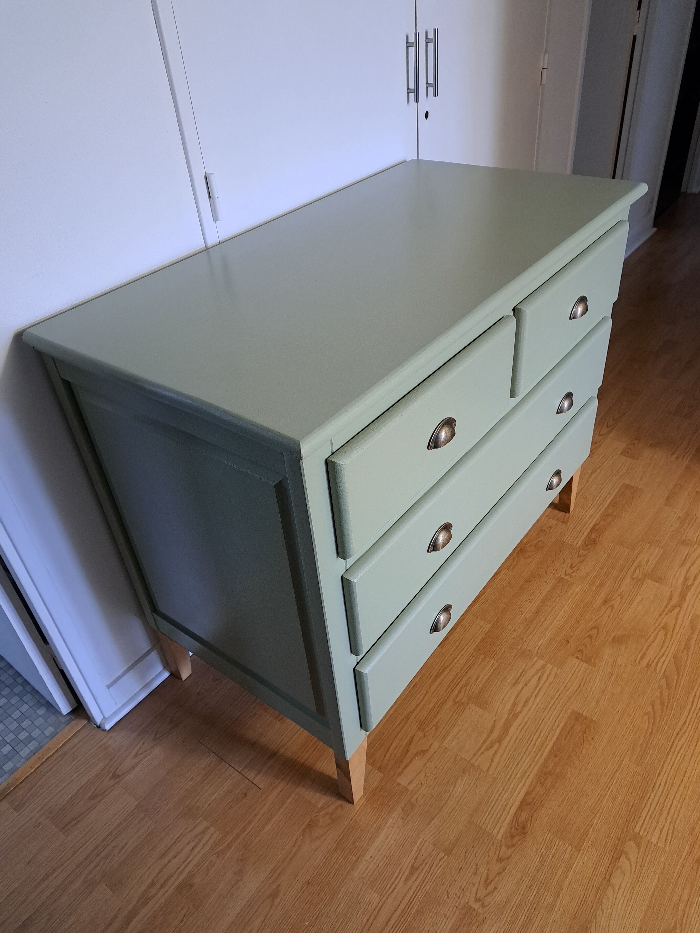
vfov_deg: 71.6
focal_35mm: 24
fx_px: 647
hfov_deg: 56.8
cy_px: 466
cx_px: 350
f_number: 1.8
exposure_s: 1/25
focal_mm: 5.23
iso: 500
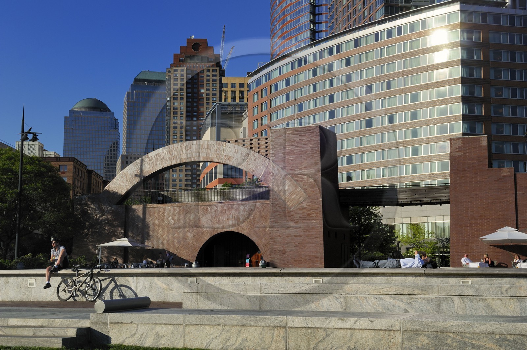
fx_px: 819
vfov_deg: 24.2
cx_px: 264
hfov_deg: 35.7
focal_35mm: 56
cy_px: 175
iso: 200
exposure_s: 1/200
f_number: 16
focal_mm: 56
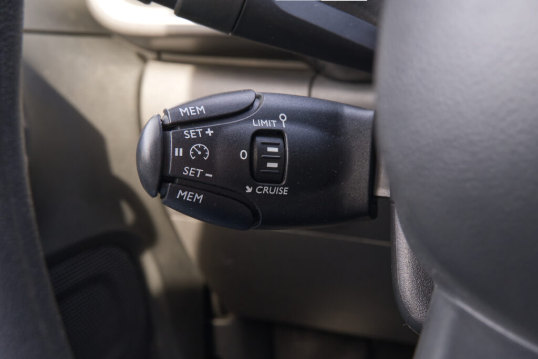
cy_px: 180
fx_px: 508
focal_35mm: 34
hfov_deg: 55.8
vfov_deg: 38.9
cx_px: 269
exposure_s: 1/50
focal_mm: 22.8
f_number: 8
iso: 2000
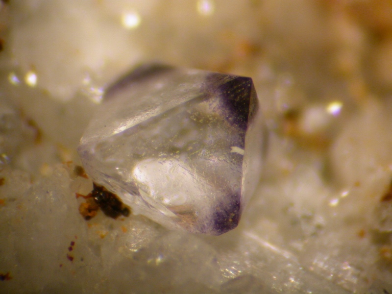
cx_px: 196
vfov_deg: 12.3
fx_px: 1359
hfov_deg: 16.4
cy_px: 147
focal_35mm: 120
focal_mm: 24.8
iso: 100
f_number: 9.9
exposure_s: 1/60
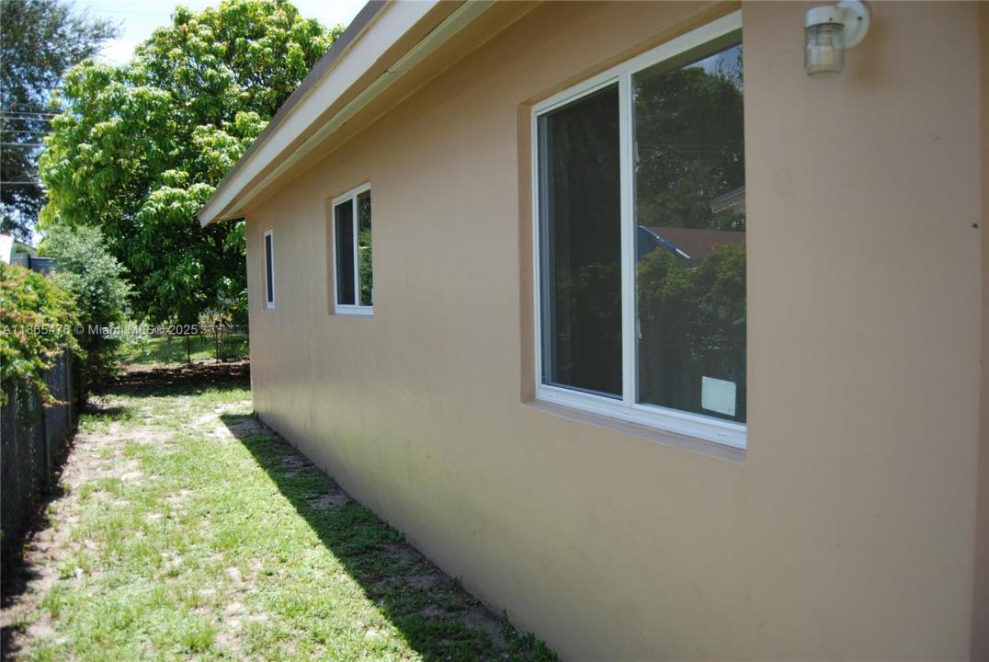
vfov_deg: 48.0
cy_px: 331
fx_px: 743
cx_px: 494
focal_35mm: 27
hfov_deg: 67.3
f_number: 3.5
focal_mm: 18
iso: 125
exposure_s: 1/500
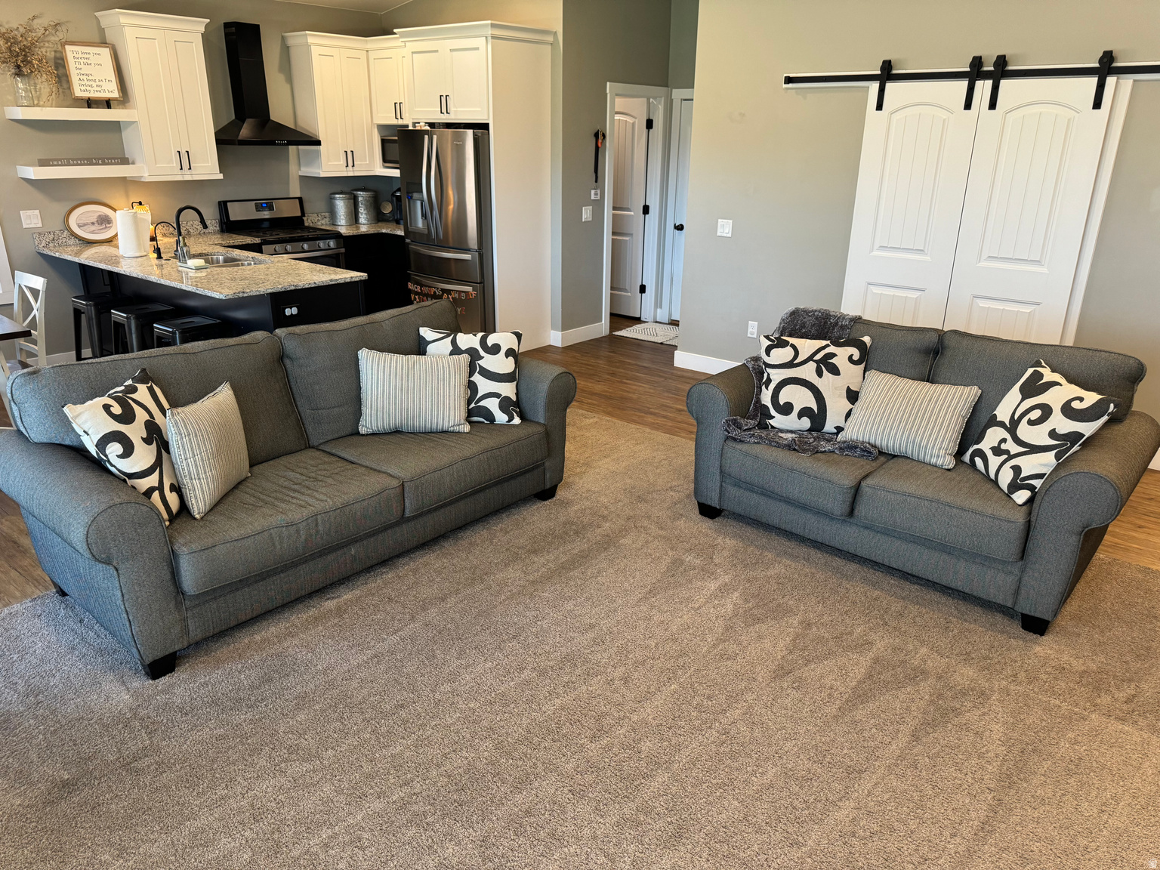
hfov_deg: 71.6
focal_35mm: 24
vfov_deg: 56.8
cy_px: 435
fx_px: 804
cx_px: 580
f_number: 1.78
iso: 200
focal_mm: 6.76
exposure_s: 1/60
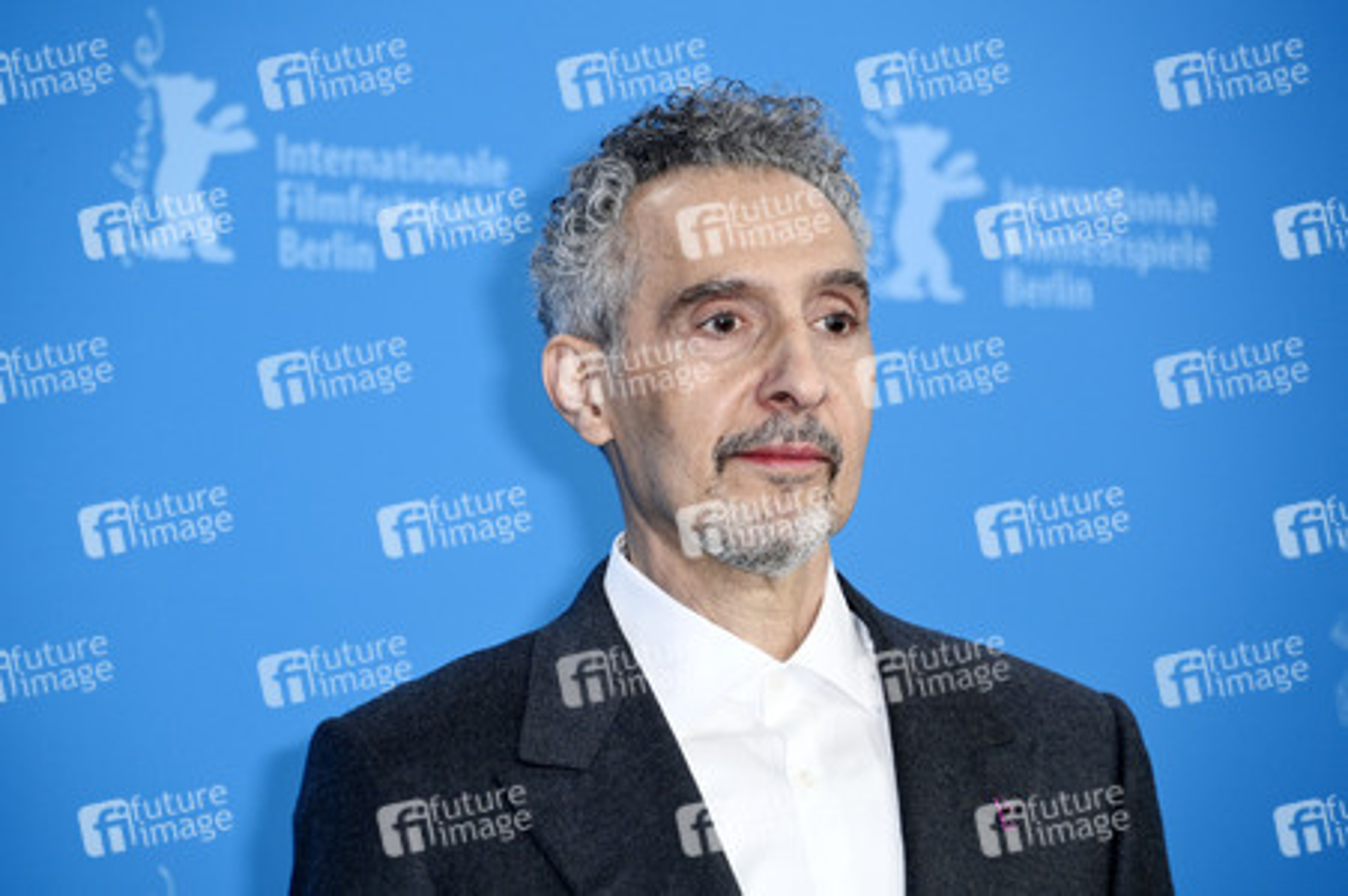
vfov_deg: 6.9
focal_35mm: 200
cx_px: 674
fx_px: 7483
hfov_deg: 10.3
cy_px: 448
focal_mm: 200
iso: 1600
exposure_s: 1/250
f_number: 5.6
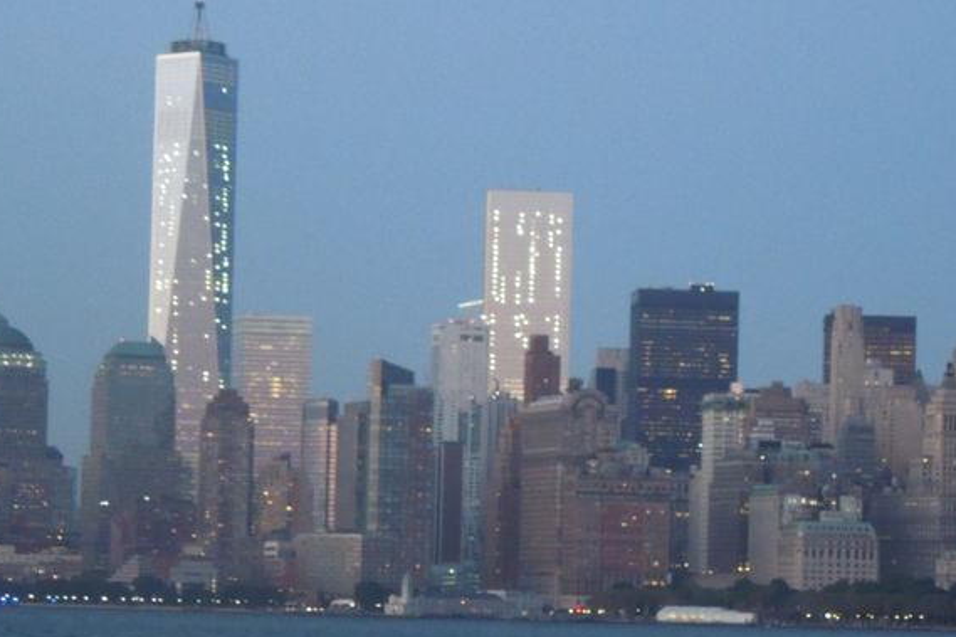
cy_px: 376
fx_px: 3876
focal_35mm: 146
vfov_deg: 9.4
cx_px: 595
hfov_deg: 14.0
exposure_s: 1/15
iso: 800
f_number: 4.5
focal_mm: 14.1
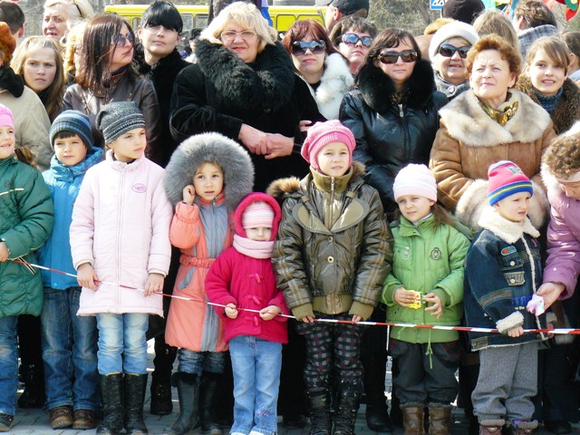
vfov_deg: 9.6
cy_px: 218
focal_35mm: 154
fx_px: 2580
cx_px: 290
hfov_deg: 12.8
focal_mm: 25.7
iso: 200
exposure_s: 1/250
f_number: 5.6
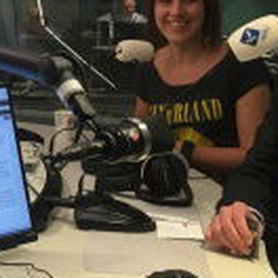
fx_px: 881
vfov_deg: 17.8
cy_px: 54
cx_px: -44
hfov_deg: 17.2
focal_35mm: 97
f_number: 2.2
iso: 80
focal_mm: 4.15
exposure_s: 1/33
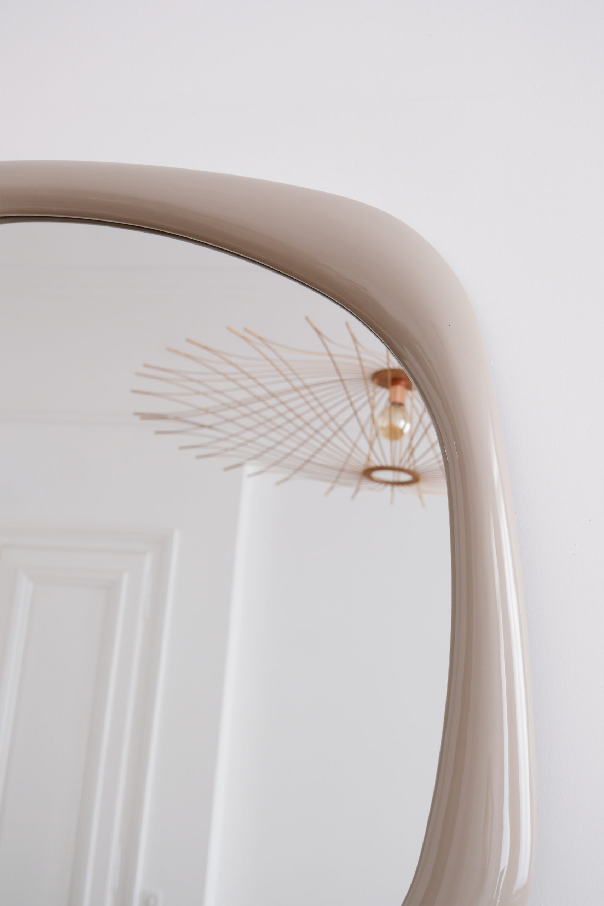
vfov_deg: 49.6
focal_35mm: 39
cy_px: 453
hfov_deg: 34.2
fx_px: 981
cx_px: 302
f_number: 4
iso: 200
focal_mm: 26
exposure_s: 1/40
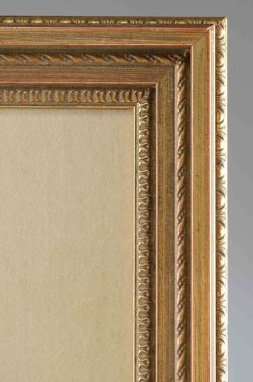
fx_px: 825
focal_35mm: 78
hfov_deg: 17.4
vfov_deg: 26.0
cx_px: 126
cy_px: 191
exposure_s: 1/80
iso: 100
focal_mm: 52
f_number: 9
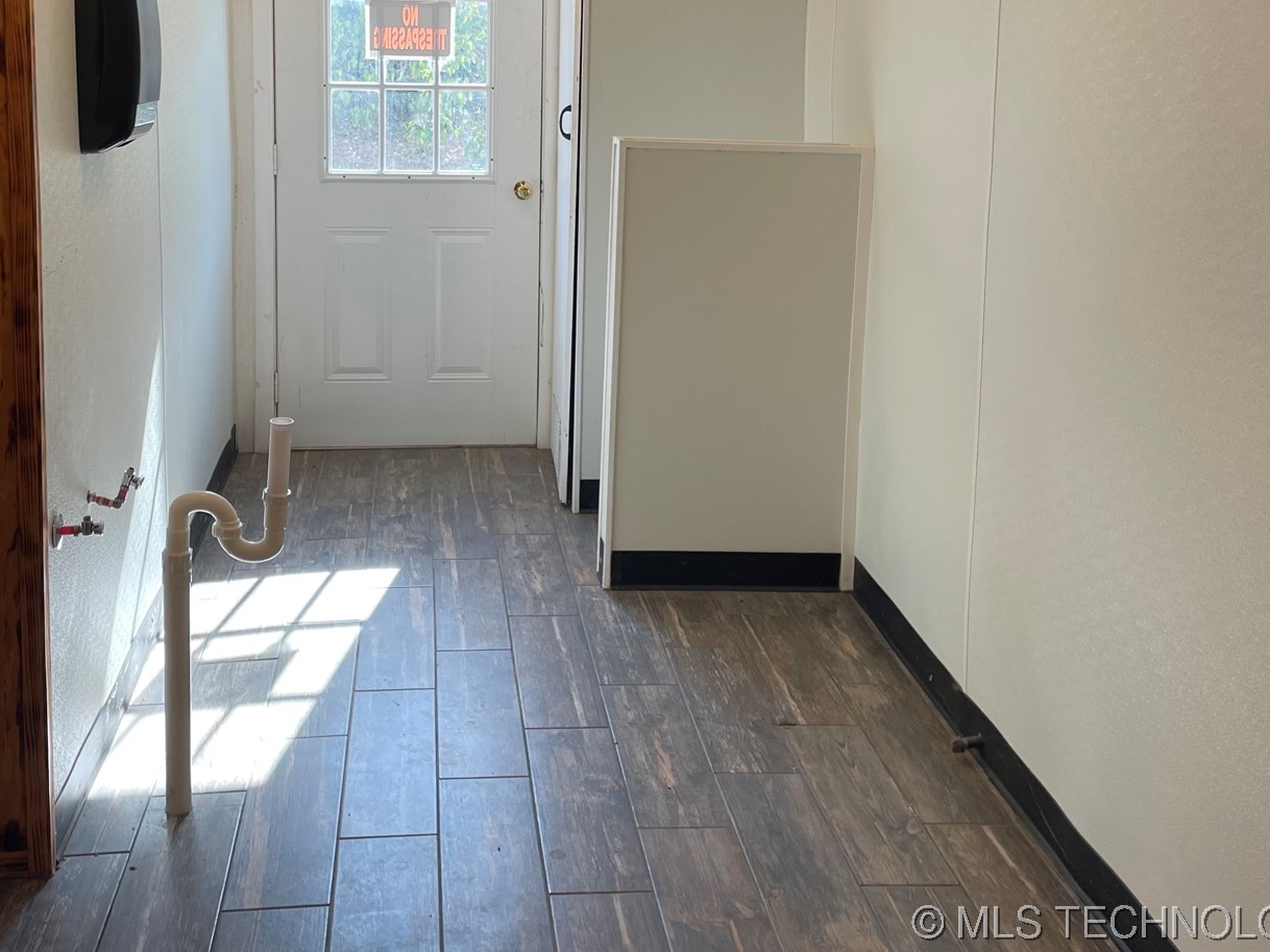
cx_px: 552
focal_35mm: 41
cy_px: 216
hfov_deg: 45.7
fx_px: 1504
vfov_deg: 34.2
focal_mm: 4.2
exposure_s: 1/120
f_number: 1.6
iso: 32
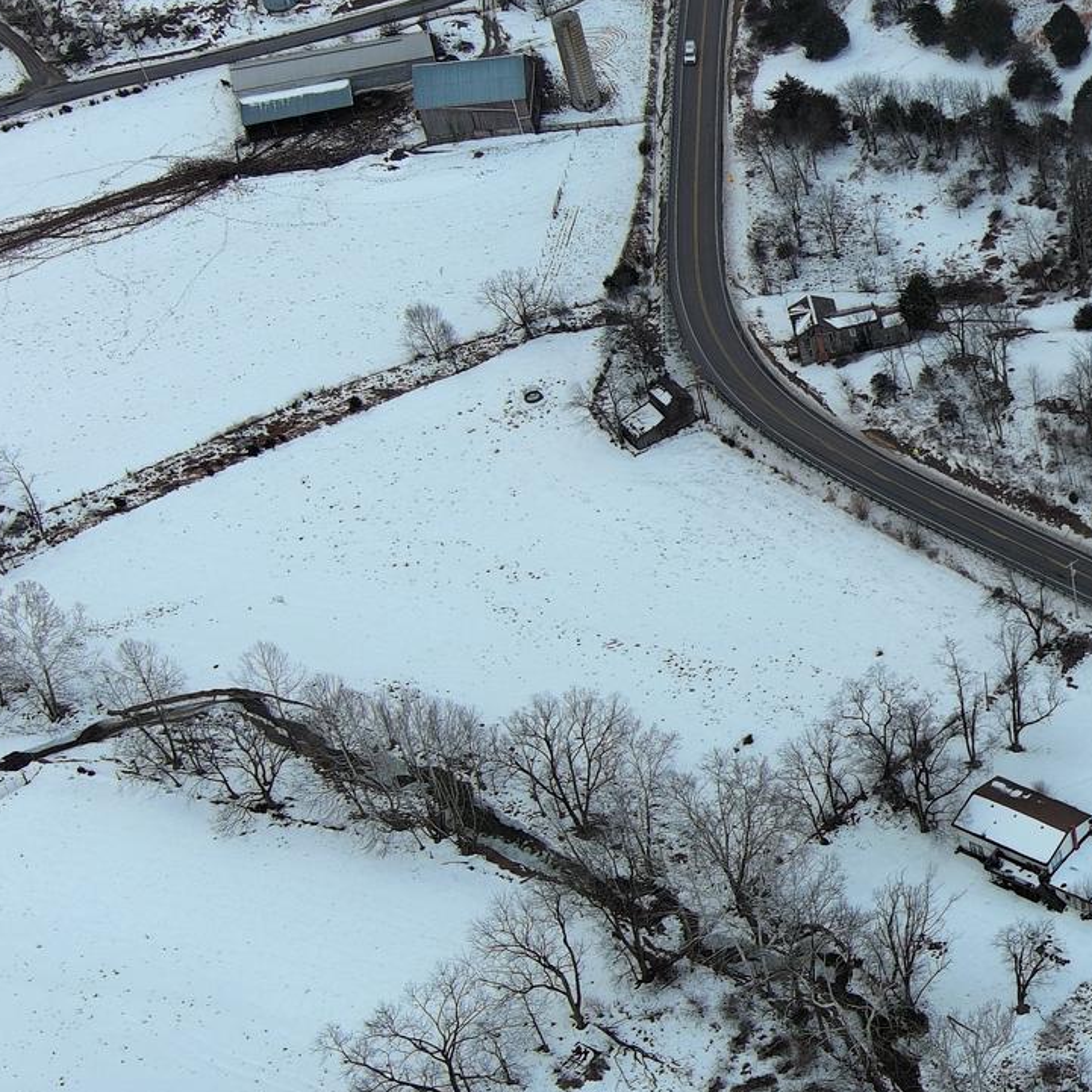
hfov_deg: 21.6
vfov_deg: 24.6
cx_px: 1527
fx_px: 2498
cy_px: 440
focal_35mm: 70
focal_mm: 10.57
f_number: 2.8
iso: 100
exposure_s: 1/388
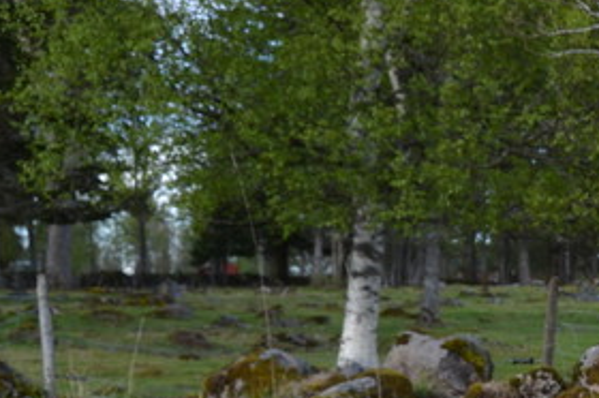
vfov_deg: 13.0
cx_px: 939
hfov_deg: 17.5
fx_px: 1712
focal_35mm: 103
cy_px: 464
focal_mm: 20
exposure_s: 1/125
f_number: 5.6
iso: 100
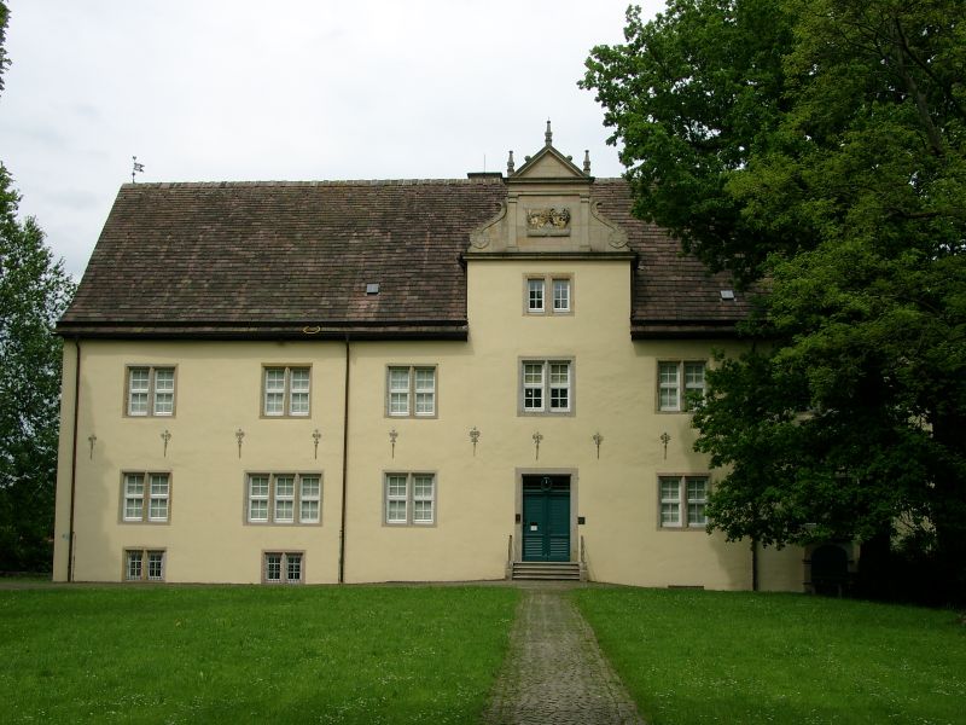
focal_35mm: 42
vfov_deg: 34.3
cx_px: 483
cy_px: 362
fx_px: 1172
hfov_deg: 44.8
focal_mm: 8.82
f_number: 4
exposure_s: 1/694
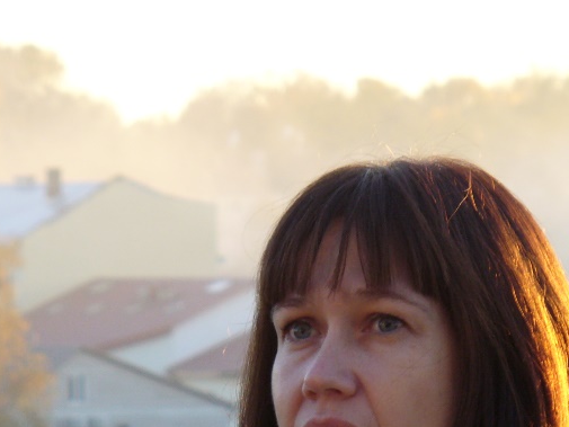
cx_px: 353
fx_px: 5902
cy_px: 393
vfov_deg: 4.1
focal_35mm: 359
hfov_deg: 5.5
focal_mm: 29.2
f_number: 4.2
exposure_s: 1/60
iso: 100
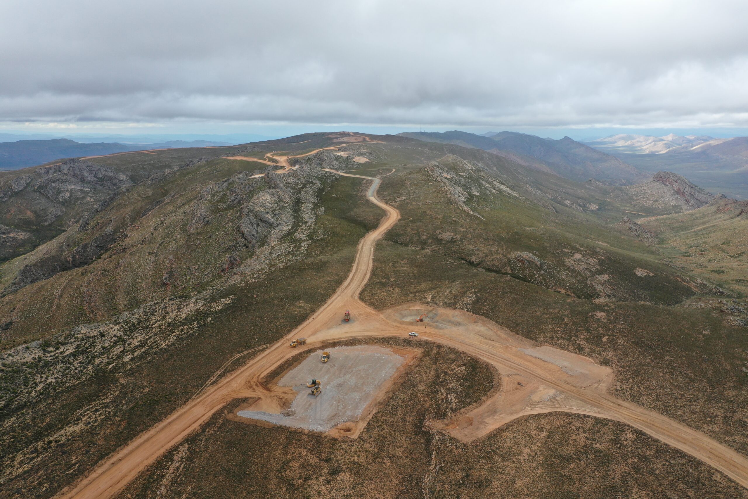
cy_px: 250
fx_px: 582
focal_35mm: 28
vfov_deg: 46.4
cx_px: 374
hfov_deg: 65.5
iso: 100
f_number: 4.5
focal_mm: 10.26
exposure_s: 1/320
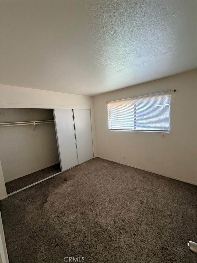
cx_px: 98
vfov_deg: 102.1
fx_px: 106
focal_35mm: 14
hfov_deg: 85.7
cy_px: 132
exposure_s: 1/60
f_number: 2.2
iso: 400
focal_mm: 2.22
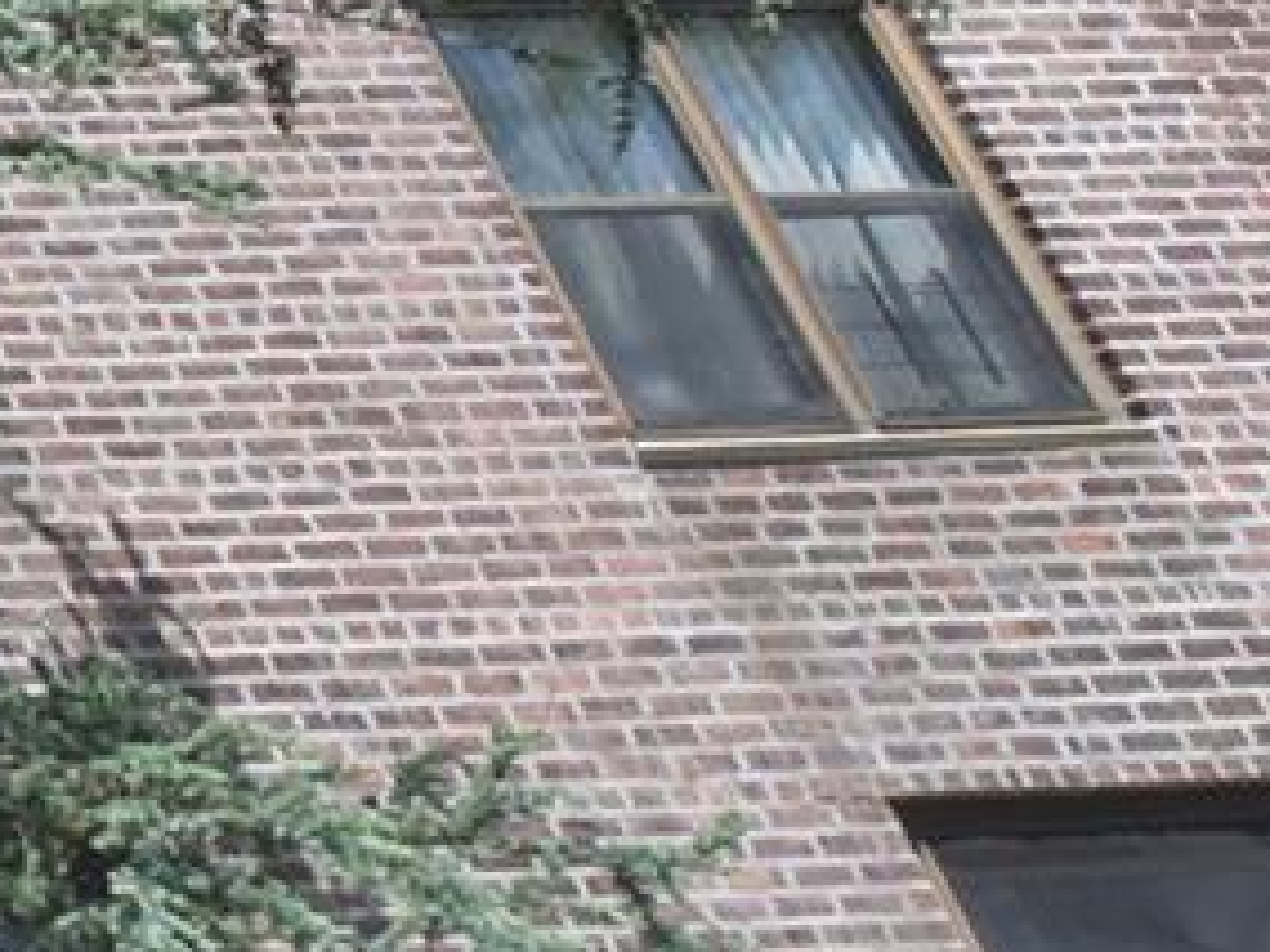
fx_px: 3559
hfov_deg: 10.3
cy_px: -190
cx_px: -2920
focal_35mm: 97
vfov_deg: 14.7
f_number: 13
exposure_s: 1/640
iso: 800
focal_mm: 14
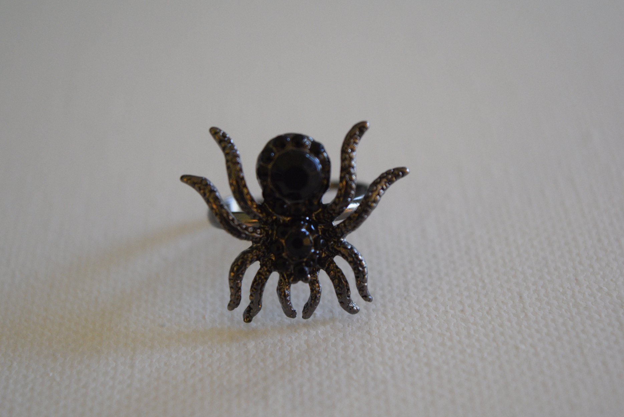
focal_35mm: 82
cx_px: 312
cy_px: 208
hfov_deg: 24.6
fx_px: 1431
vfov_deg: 16.6
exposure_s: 1/60
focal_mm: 55
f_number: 5.6
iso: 1800
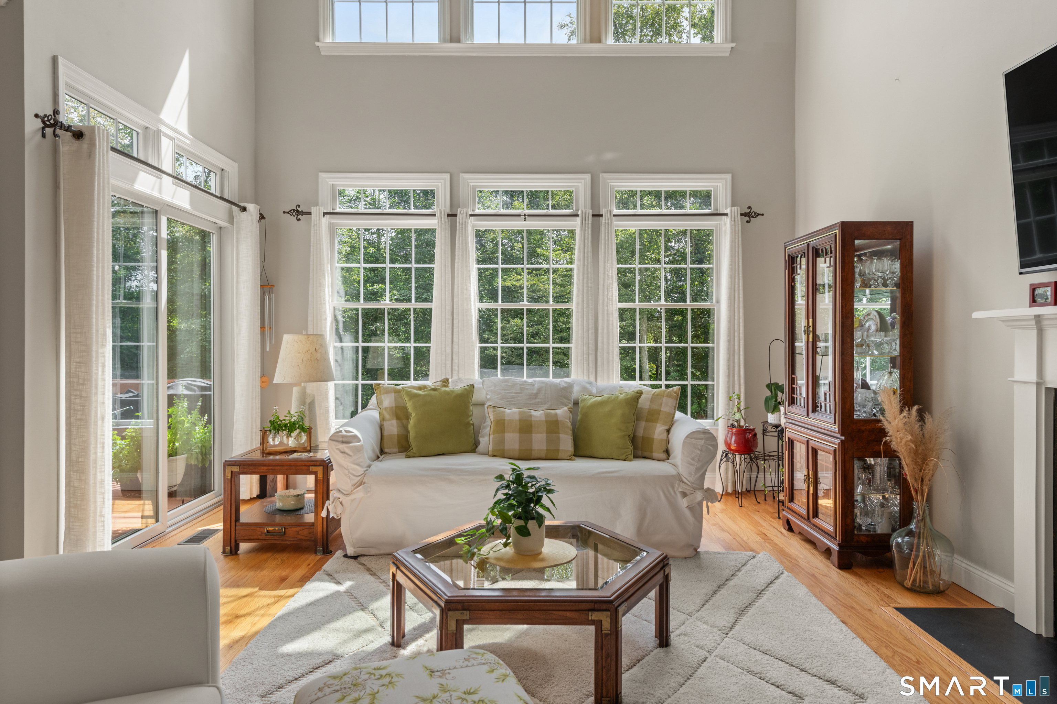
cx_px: 528
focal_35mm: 23
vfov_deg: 55.1
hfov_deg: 76.1
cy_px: 352
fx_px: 675
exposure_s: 1/40
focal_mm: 23
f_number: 11
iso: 250
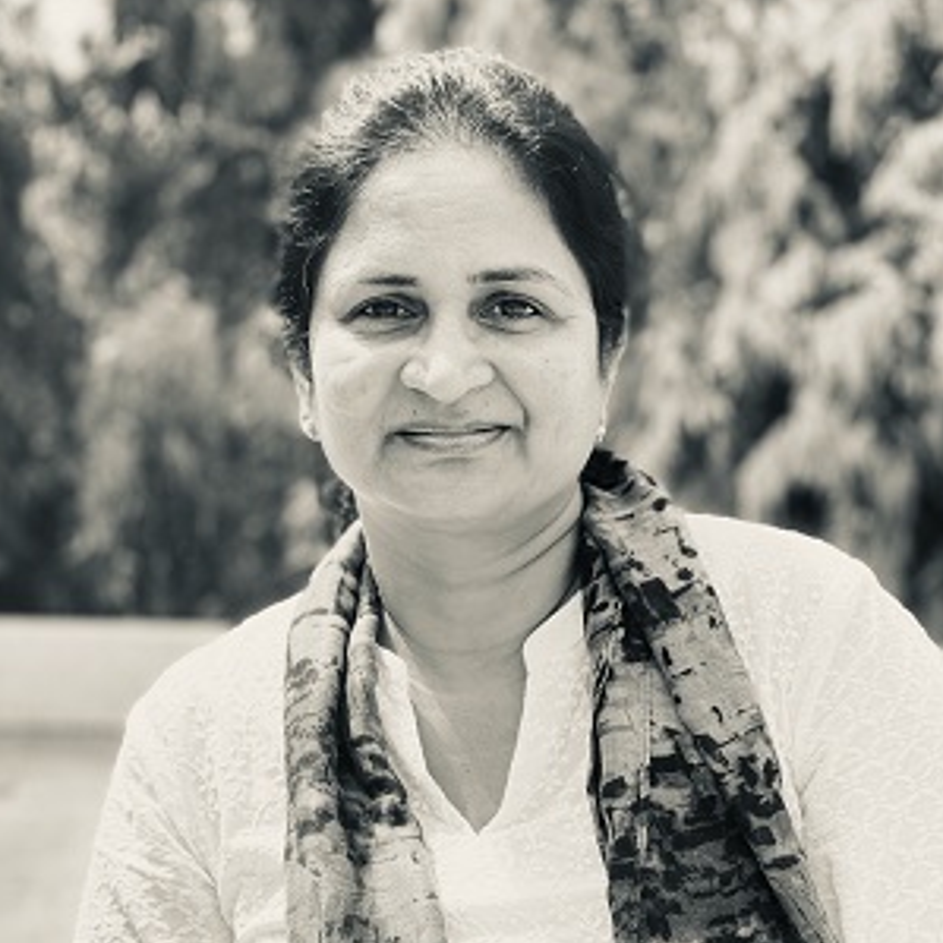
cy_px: 552
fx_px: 1911
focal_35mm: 62
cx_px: 472
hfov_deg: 27.7
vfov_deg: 27.7
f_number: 2
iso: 20
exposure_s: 1/390
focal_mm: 6
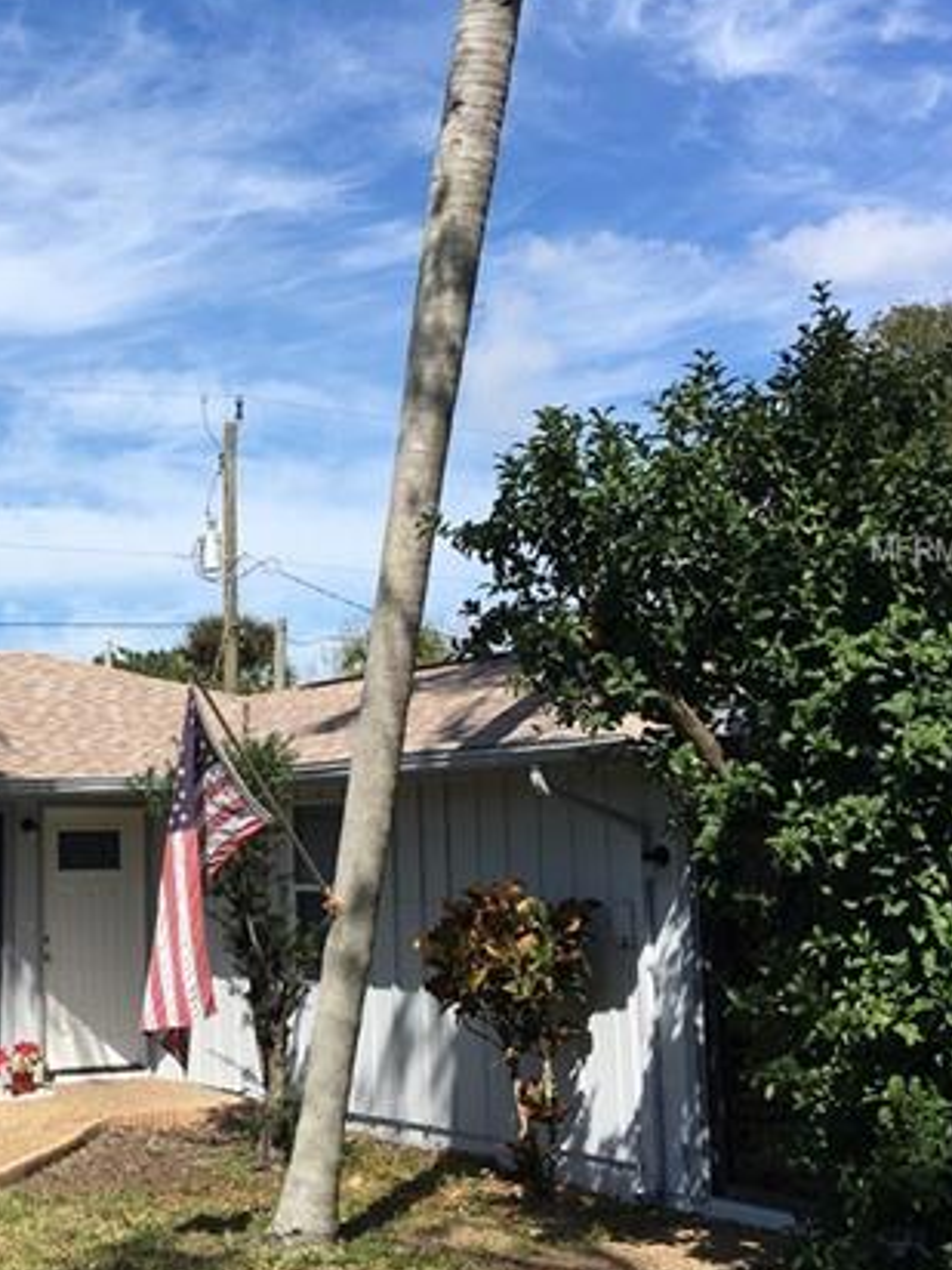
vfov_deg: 35.5
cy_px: 552
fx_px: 1980
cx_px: 123
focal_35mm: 54
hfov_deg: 26.3
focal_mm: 4.15
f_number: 2.2
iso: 25
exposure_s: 1/1972
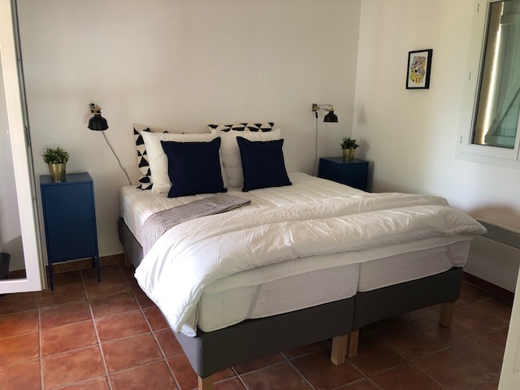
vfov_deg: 49.7
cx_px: 260
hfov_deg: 63.4
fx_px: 421
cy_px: 195
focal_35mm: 28
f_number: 1.8
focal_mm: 3.99
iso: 40
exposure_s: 1/20
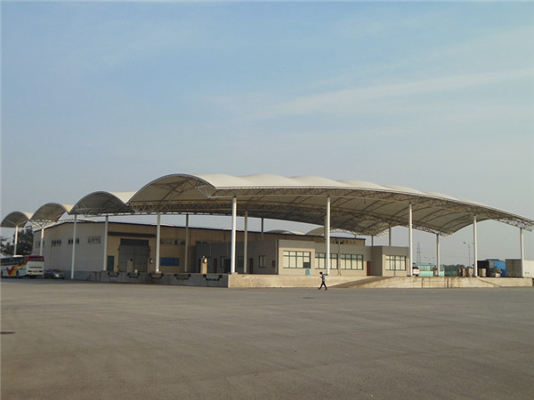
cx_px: 267
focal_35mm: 38
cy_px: 200
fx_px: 586
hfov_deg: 49.0
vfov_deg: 37.7
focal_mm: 6.8
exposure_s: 1/1250
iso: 125
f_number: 3.6
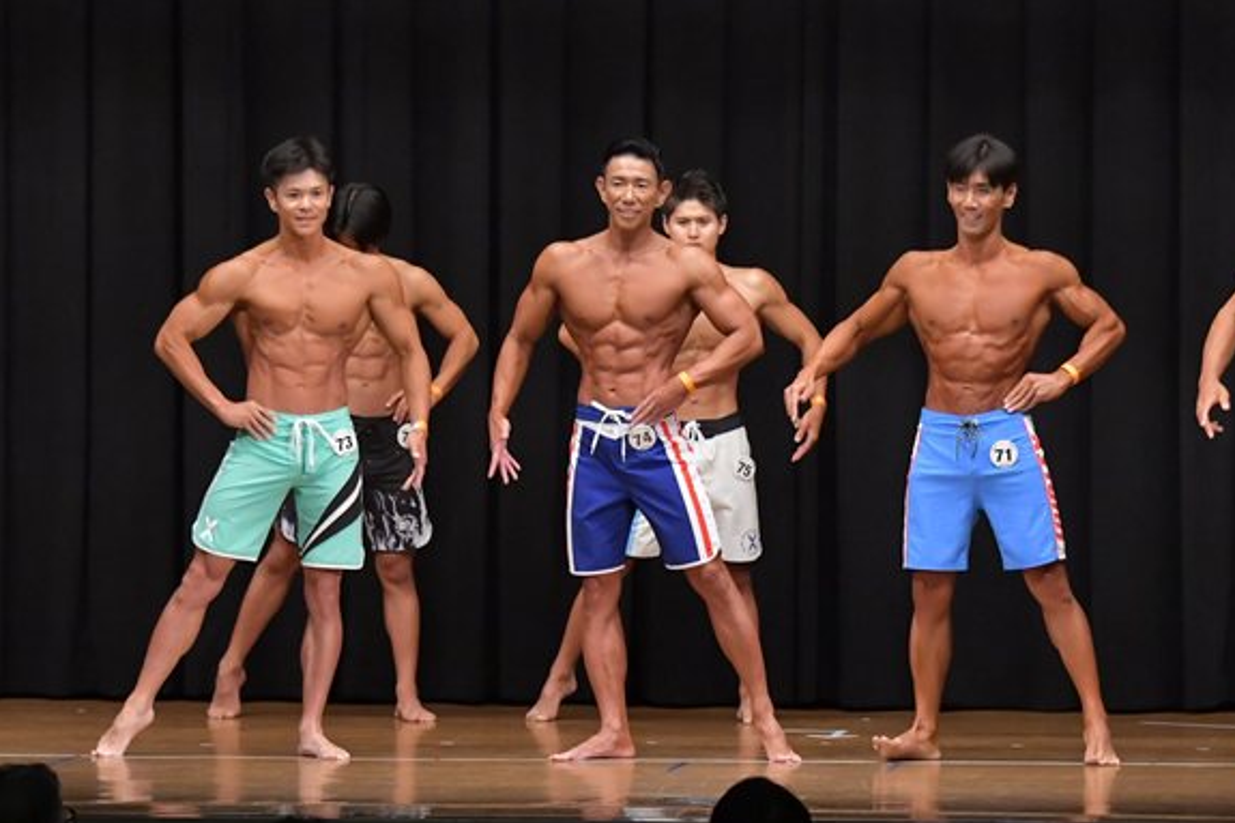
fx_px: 6927
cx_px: 757
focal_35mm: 202
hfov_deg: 10.2
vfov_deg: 6.8
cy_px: 479
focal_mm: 100
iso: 6400
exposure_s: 1/400
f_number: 5.6
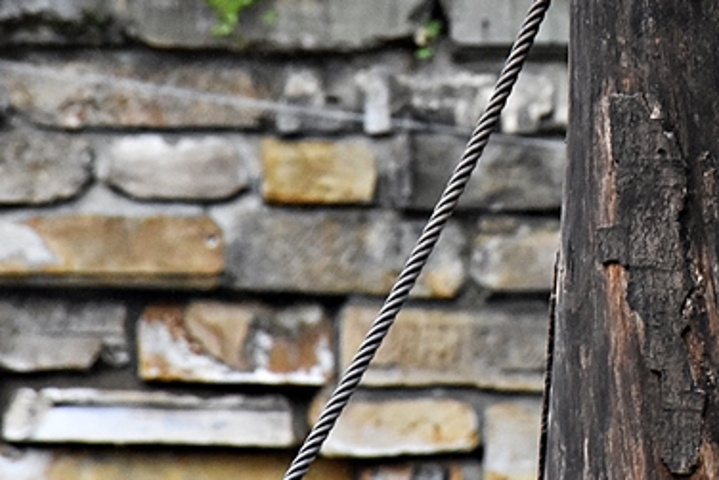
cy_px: -35
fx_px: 11428
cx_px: 614
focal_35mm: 572
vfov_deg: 2.4
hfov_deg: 3.6
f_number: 5.6
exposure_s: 1/500
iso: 1800
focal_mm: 140
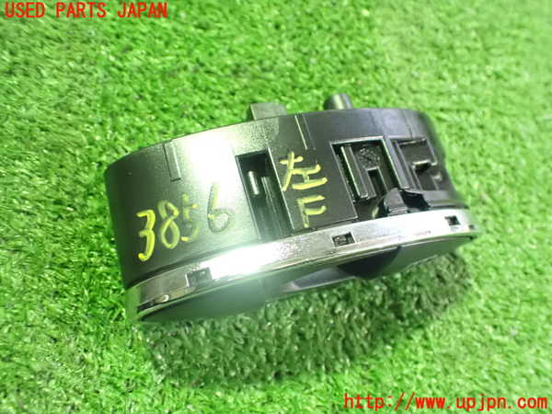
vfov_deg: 46.8
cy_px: 207
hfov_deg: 60.0
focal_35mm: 30
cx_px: 276
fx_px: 478
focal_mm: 5.4
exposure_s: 1/30
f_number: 2.3
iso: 1600
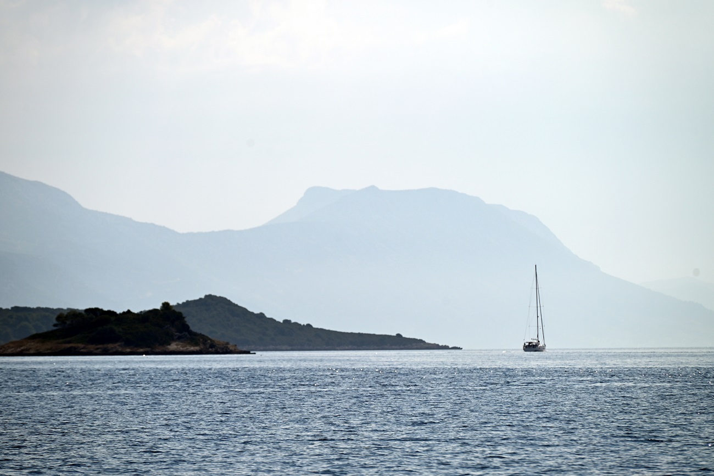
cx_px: 357
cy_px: 238
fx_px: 4760
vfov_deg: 5.7
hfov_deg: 8.6
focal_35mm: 240
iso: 100
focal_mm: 240
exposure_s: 1/1600
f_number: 7.1
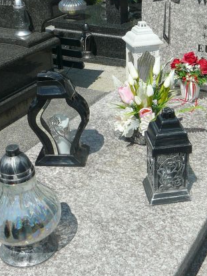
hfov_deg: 26.8
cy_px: 130
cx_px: 142
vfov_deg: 35.5
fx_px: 431
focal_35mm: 54
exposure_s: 1/800
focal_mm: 5.2
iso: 80
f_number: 5
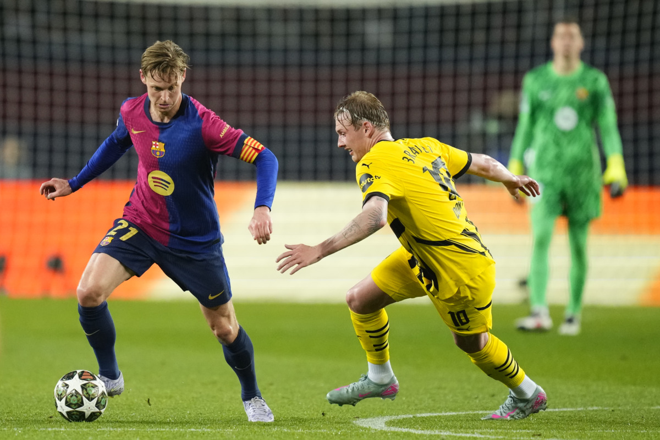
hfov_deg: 3.4
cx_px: 330
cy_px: 220
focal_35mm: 600
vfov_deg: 2.3
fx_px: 10999
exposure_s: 1/2000
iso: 3200
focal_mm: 400
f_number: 2.8
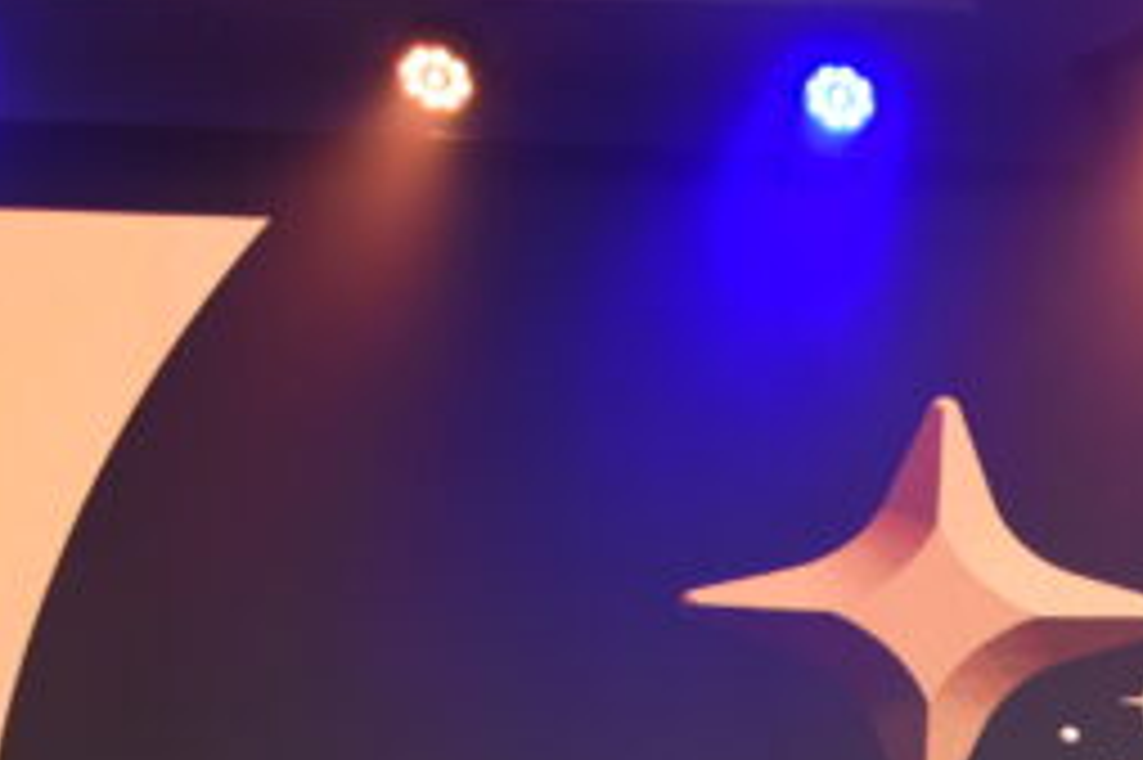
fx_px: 3363
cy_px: 1133
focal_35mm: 106
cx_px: 1634
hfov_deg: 17.6
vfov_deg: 12.3
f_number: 4
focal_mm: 35
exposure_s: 1/200
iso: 1600
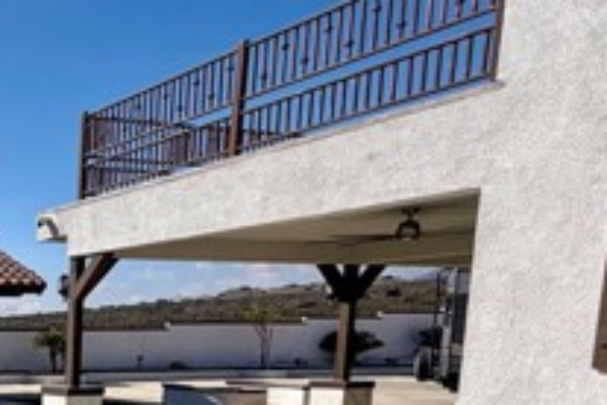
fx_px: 759
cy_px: 434
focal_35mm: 45
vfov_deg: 27.6
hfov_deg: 31.1
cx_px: -226
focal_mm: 2.22
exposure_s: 1/1534
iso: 20
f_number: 2.2
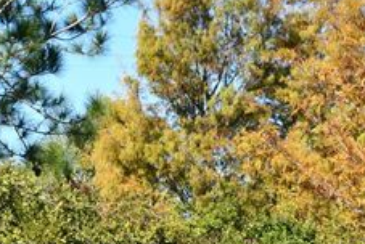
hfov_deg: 9.5
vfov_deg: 6.4
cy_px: 299
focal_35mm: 214
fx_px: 2172
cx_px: 5
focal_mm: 38
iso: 140
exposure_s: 1/250
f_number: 8
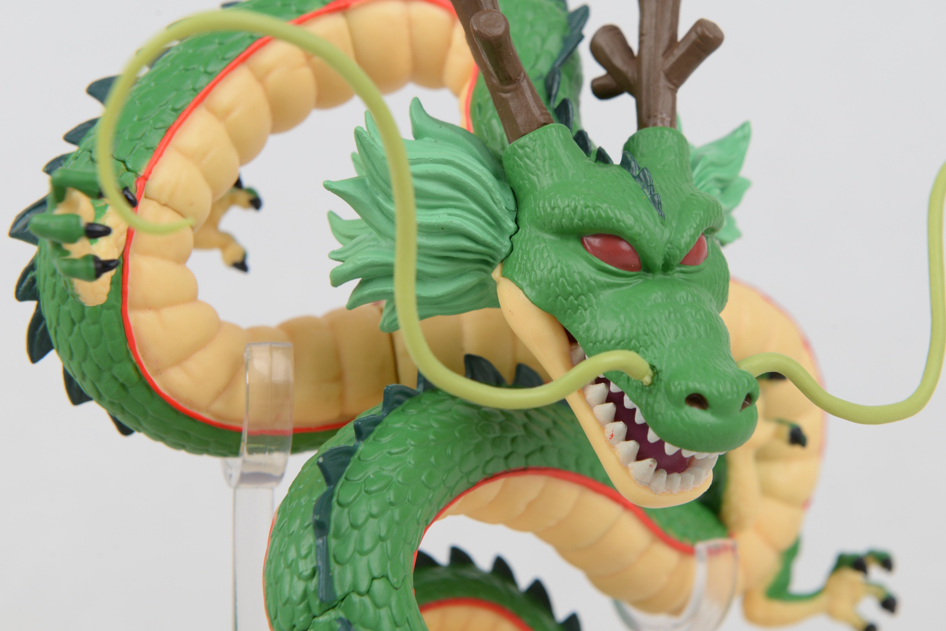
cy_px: 255
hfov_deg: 23.1
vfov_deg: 15.5
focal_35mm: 88
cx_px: 580
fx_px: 2312
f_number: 13
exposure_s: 1/100
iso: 500
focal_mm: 70
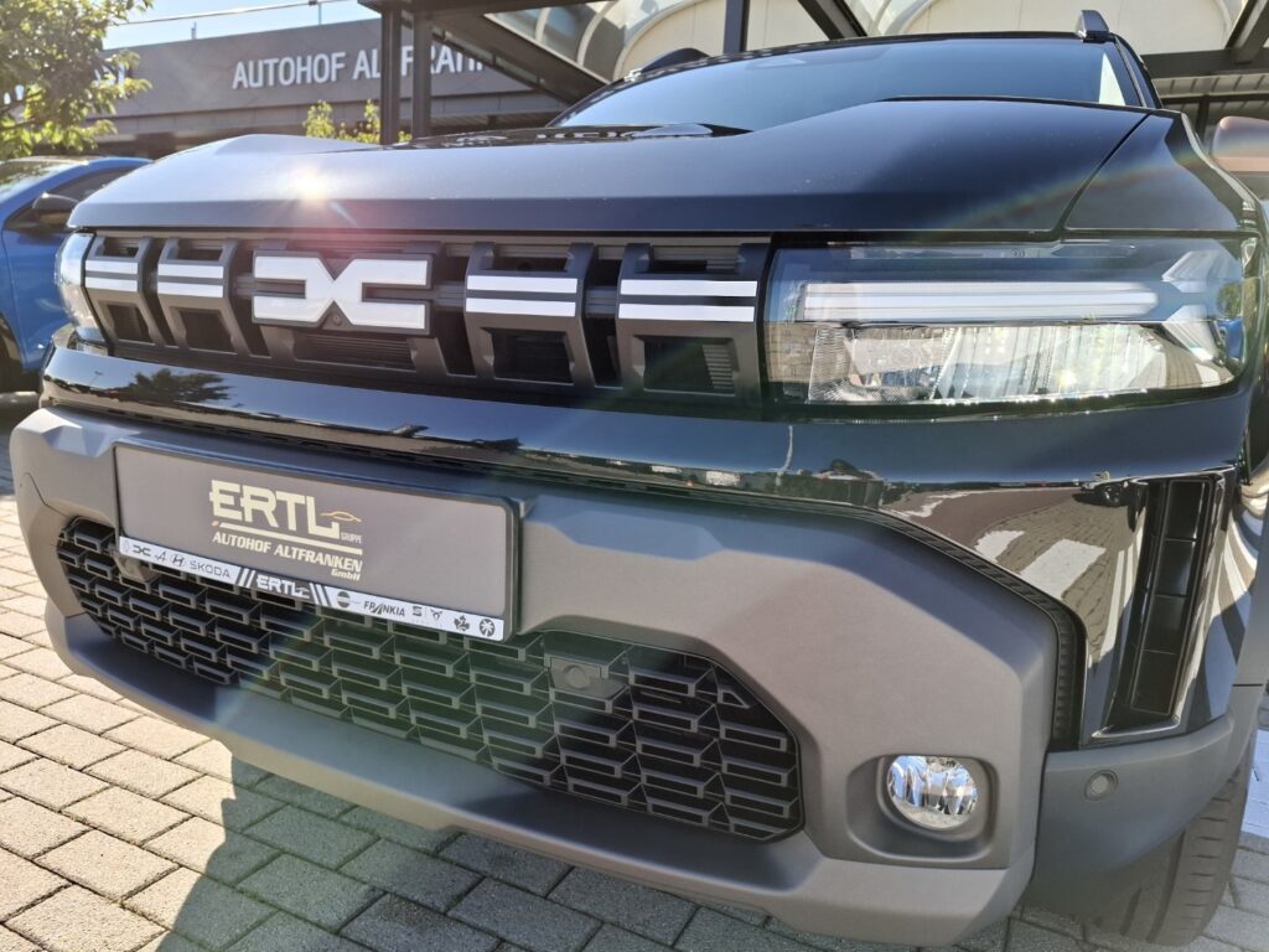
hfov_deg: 73.9
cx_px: 634
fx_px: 843
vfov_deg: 58.9
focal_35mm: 23
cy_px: 476
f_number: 1.8
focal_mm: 5.54
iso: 50
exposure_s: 1/769
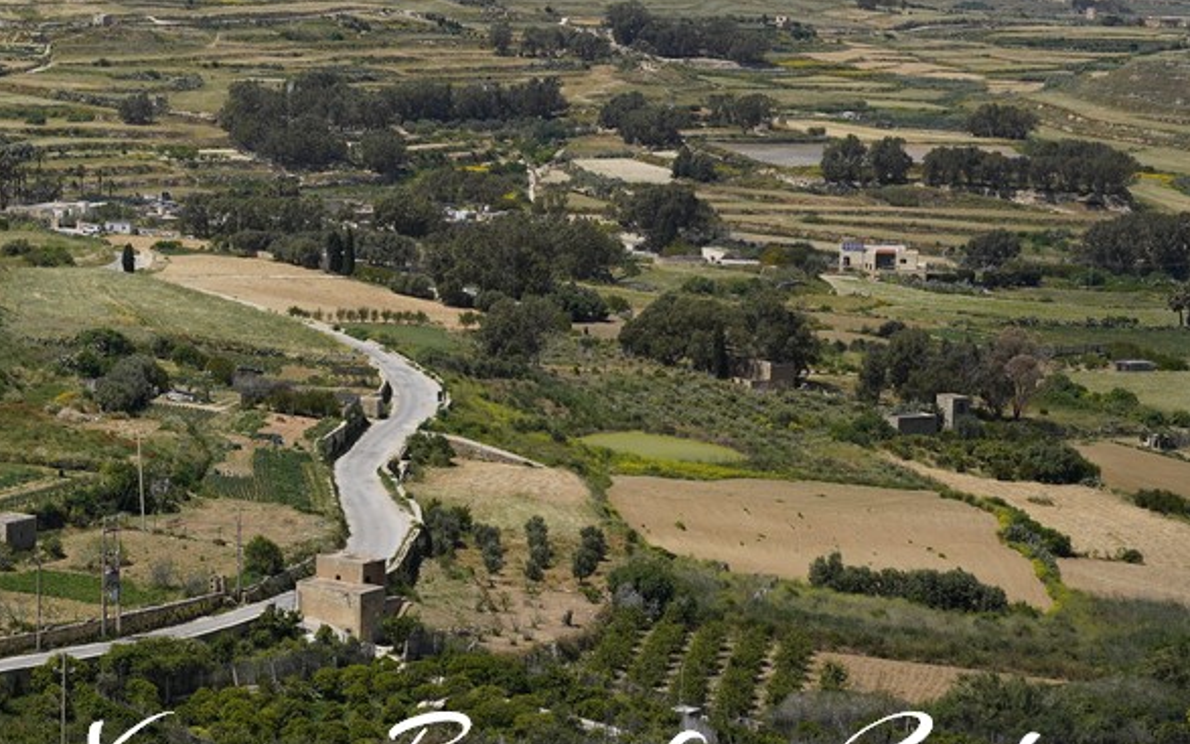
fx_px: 3179
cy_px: 41
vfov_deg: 13.2
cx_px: -22
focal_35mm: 98
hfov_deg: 20.5
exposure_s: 1/400
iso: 100
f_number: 8
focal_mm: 47
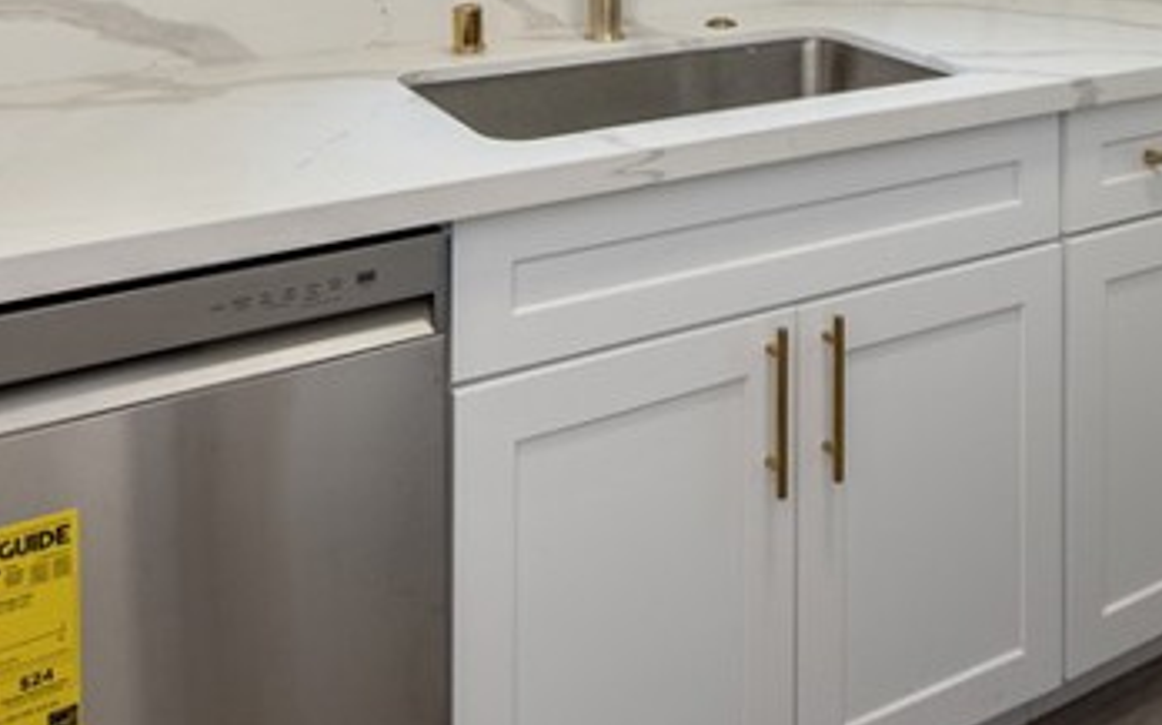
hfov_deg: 46.7
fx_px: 1329
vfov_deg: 24.3
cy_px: -342
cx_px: 745
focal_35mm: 42
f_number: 5.6
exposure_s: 1/125
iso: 500
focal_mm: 14
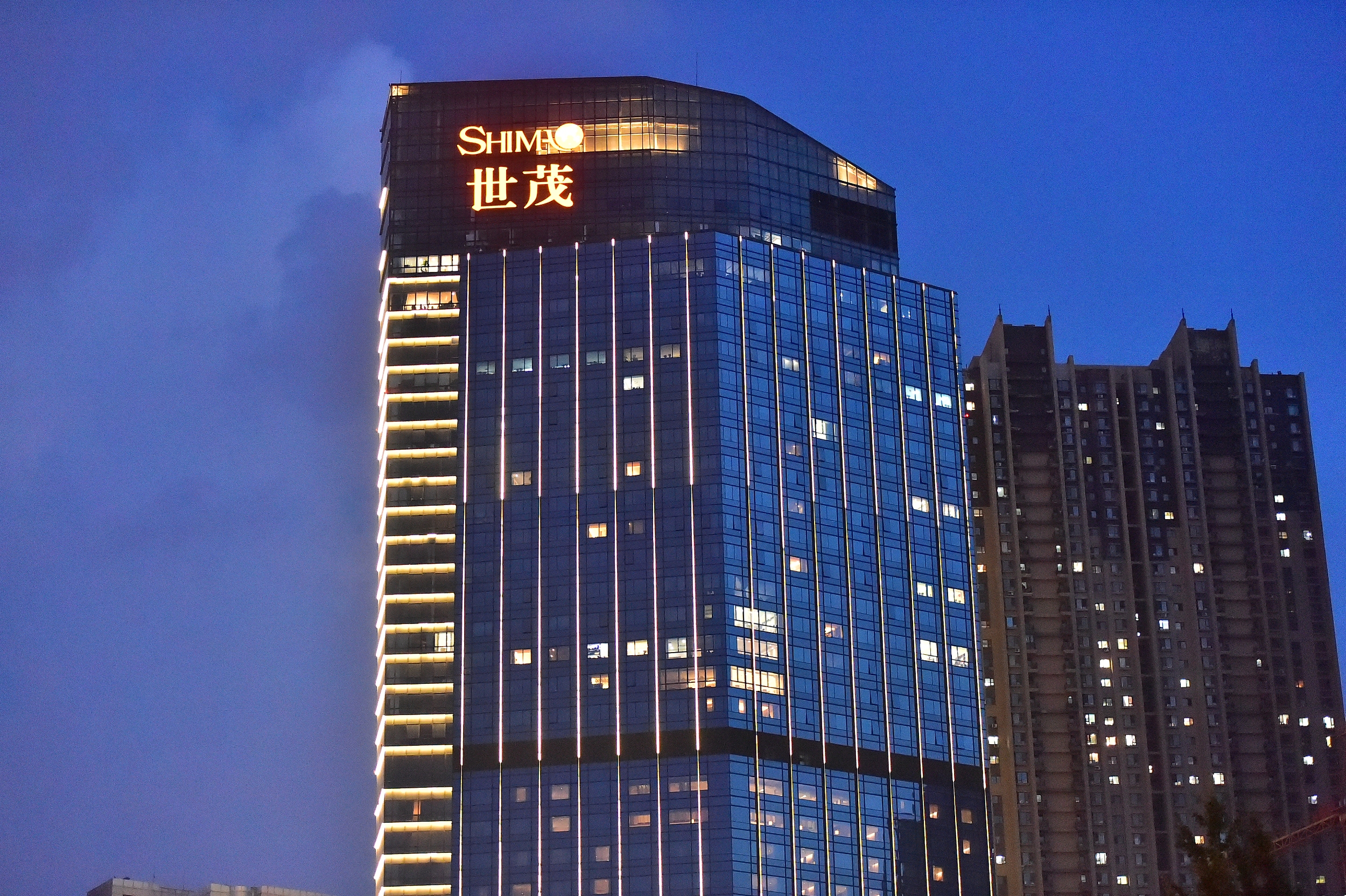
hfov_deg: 28.9
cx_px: 673
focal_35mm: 70
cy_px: 448
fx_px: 2616
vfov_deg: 19.4
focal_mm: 70
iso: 12800
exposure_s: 1/320
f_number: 2.8
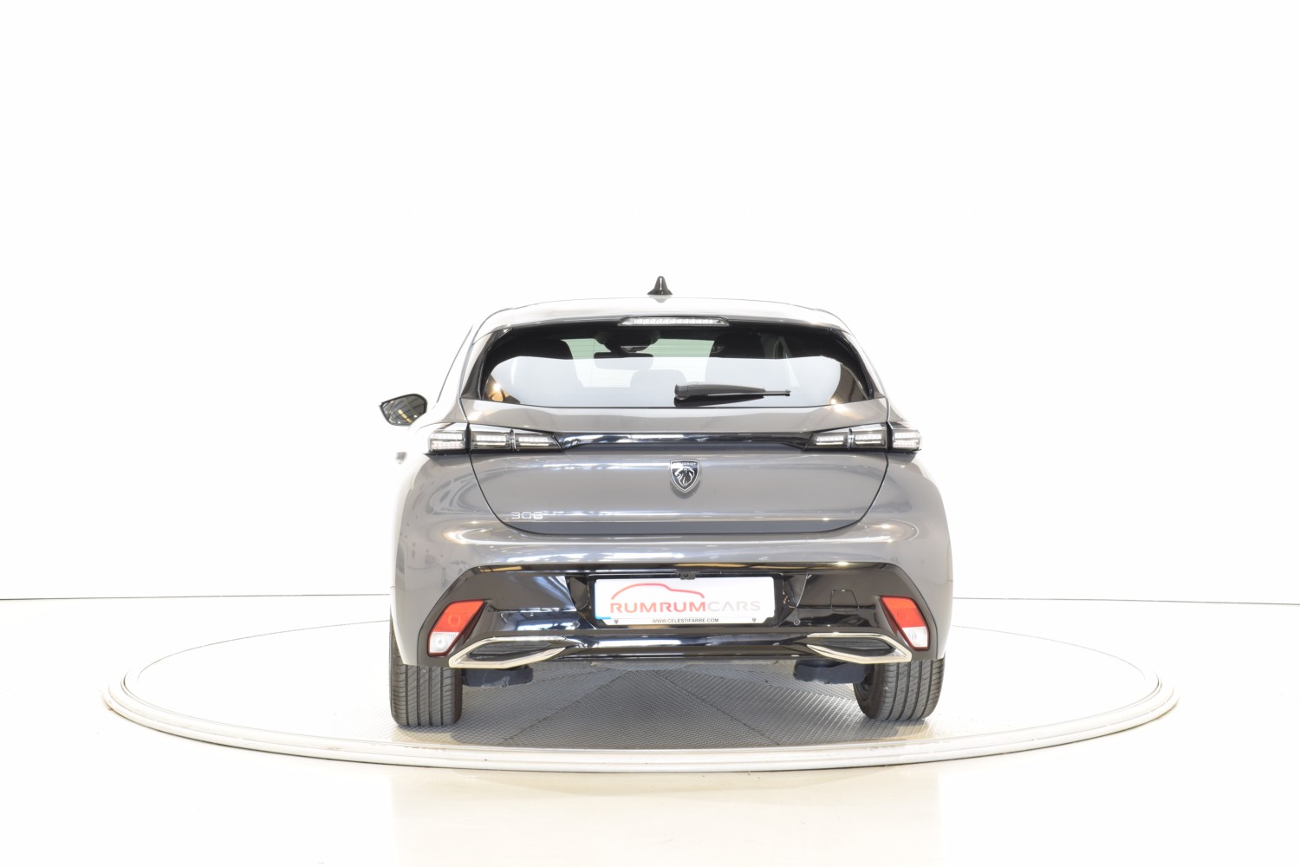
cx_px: 650
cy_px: 434
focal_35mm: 52
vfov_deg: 25.8
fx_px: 1896
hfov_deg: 37.9
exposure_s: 1/1.3
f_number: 11
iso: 100
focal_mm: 35
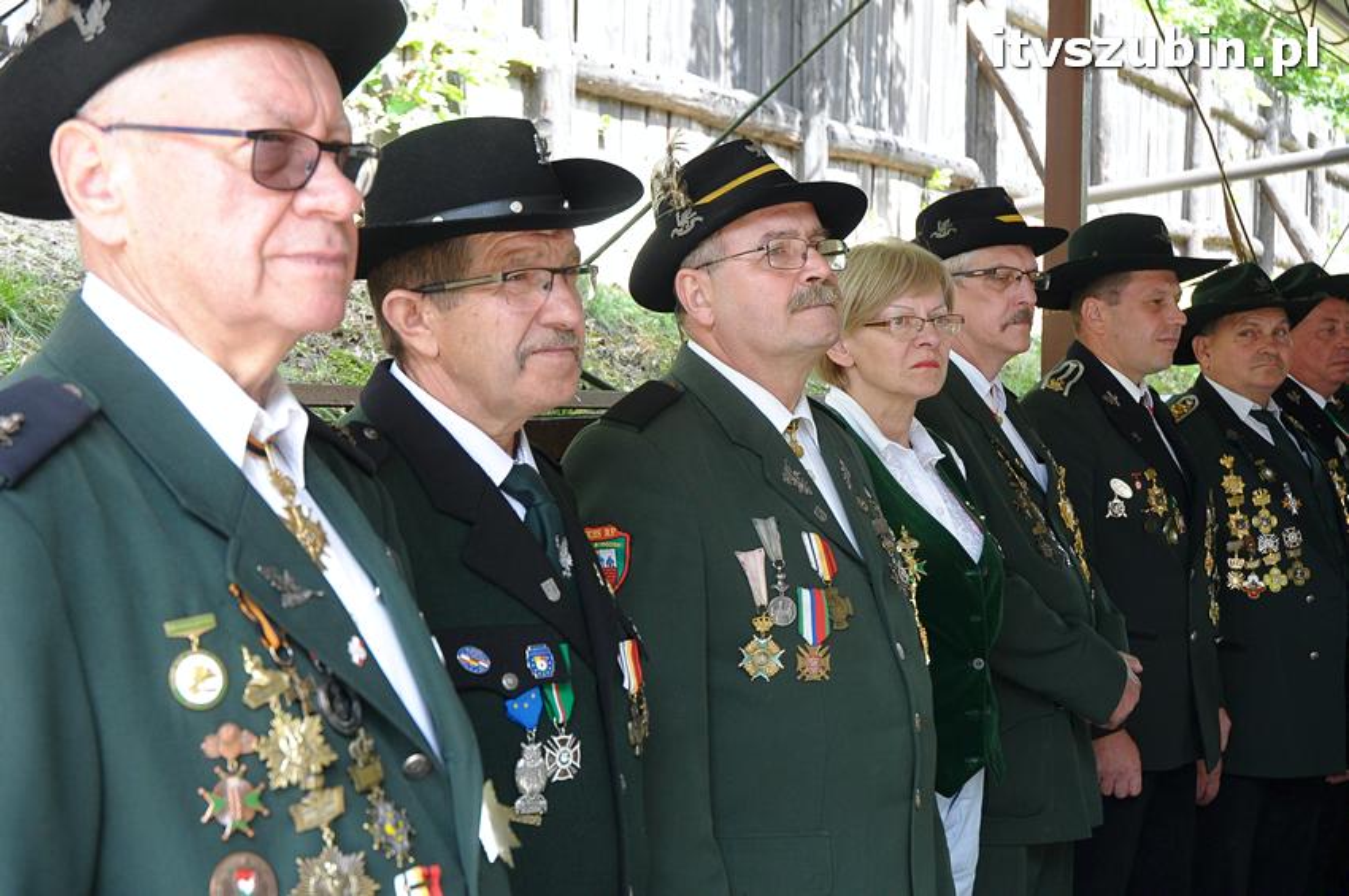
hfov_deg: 37.9
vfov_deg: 25.7
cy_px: 448
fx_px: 1965
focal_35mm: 52
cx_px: 674
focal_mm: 35
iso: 800
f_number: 7.1
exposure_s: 1/200
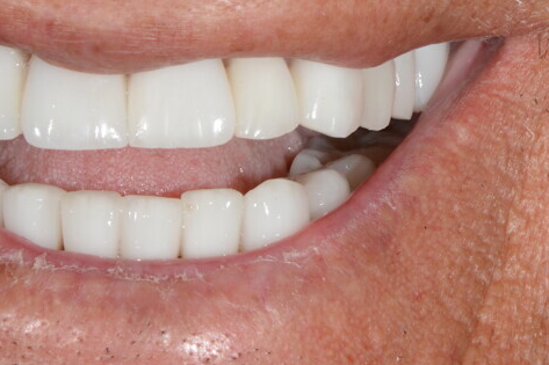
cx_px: 144
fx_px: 3049
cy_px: 112
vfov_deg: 6.9
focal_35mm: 200
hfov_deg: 10.3
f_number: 36
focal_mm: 105
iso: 200
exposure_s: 1/60
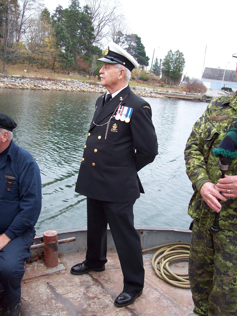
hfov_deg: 39.7
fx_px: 329
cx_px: 118
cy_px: 158
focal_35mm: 36
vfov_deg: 51.4
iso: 92
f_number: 2.7
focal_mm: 6
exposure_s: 1/128
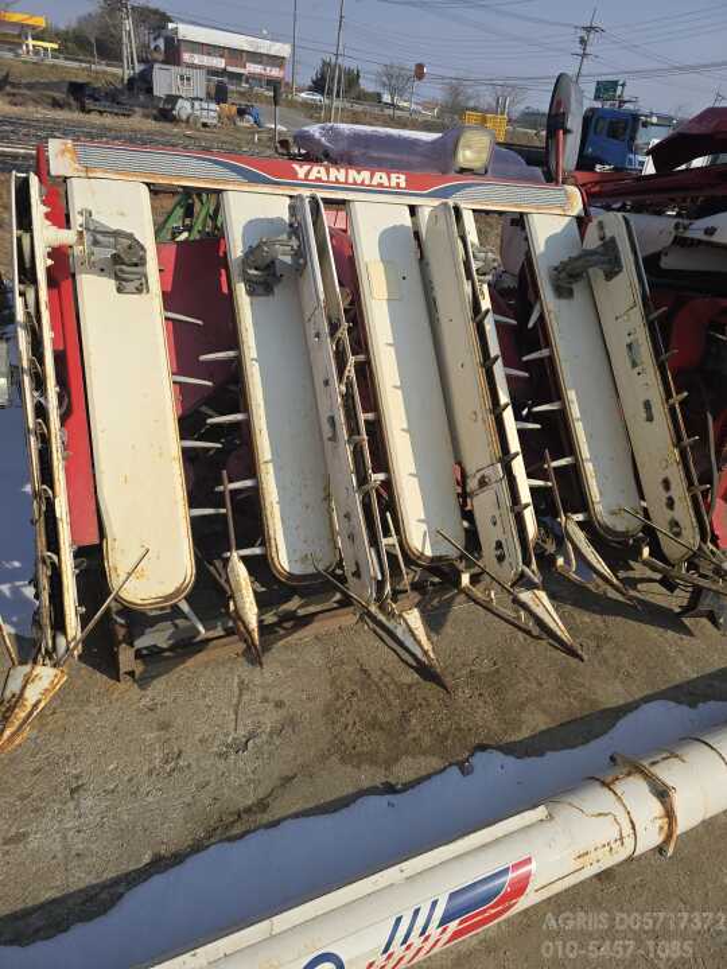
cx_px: 364
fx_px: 644
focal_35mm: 23
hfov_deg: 58.9
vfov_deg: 73.9
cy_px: 484
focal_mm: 6.3
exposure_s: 1/1055
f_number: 1.7
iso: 12
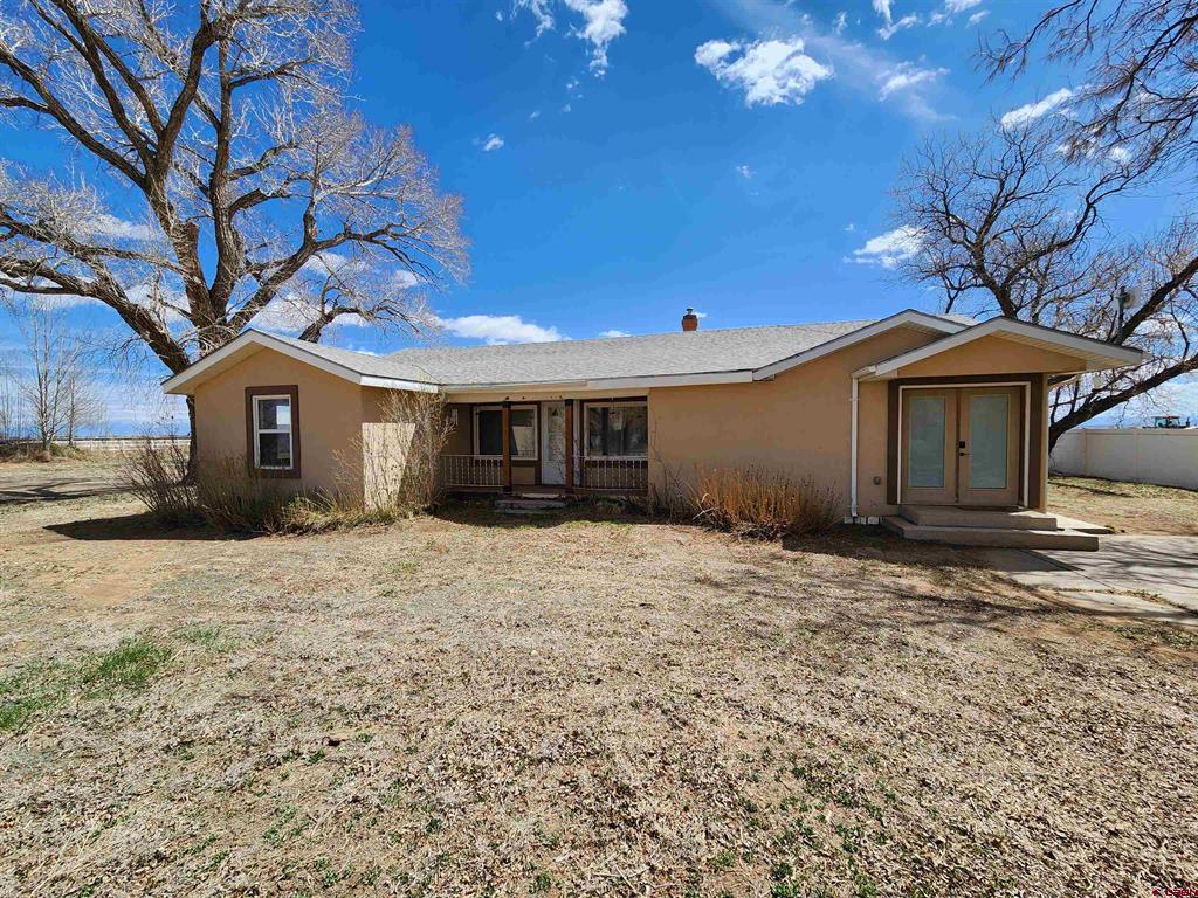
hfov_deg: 106.2
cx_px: 599
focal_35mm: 13
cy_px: 449
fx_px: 450
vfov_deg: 89.9
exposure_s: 1/1571
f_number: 2.2
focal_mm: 2.2
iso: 50
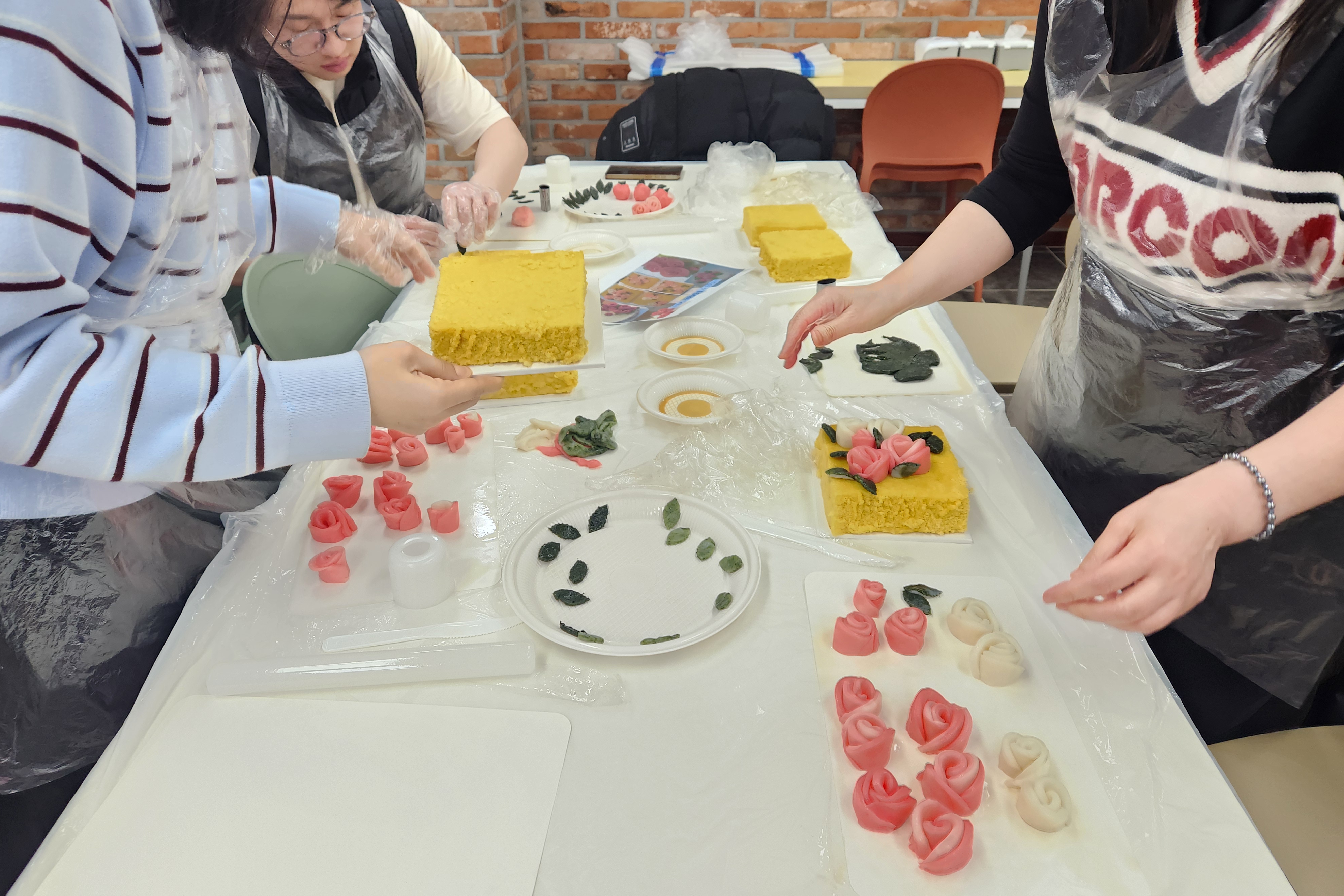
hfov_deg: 73.7
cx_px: 671
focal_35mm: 24
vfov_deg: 53.1
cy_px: 409
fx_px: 896
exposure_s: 1/120
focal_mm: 5.4
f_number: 1.8
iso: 125
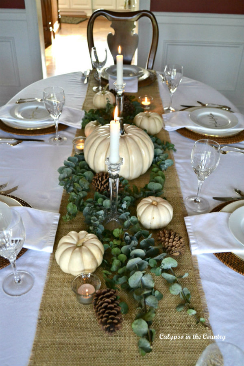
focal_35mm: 36
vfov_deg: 53.1
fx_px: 366
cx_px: 122
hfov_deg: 36.9
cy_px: 183
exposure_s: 1/250
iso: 1600
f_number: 4
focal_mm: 24
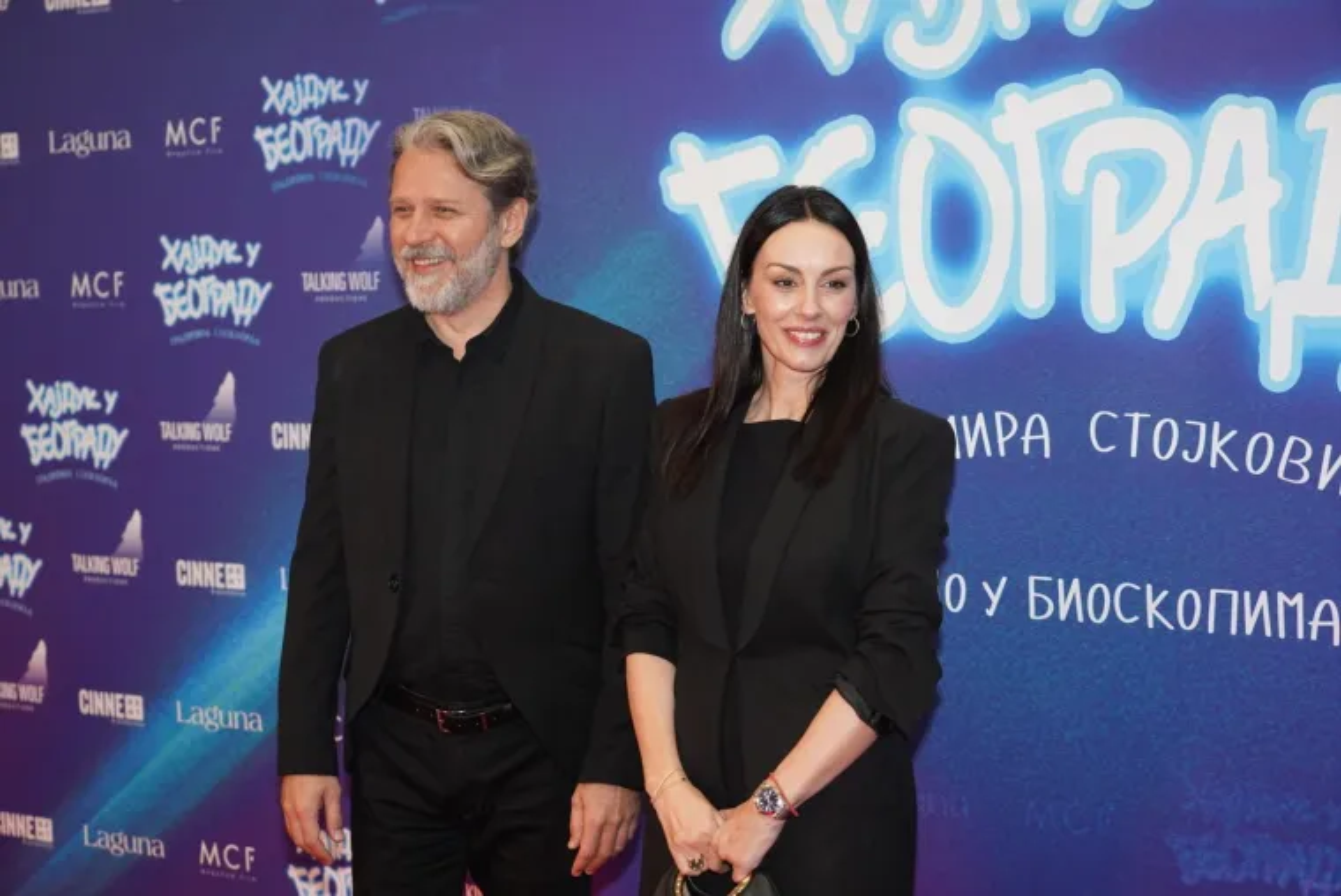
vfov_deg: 24.2
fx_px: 2088
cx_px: 670
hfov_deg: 35.6
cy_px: 448
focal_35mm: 56
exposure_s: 1/250
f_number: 4
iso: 2500
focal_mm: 56
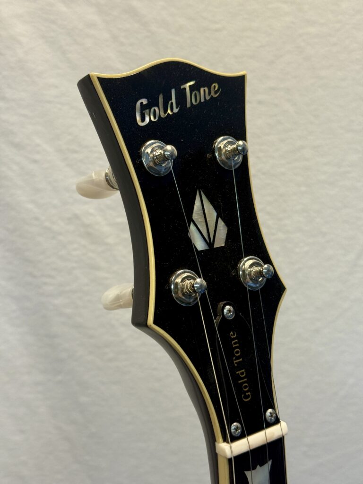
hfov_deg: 30.3
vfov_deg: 39.7
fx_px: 671
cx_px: 182
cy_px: 242
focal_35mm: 48
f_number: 1.78
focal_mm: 6.76
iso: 100
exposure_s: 1/120
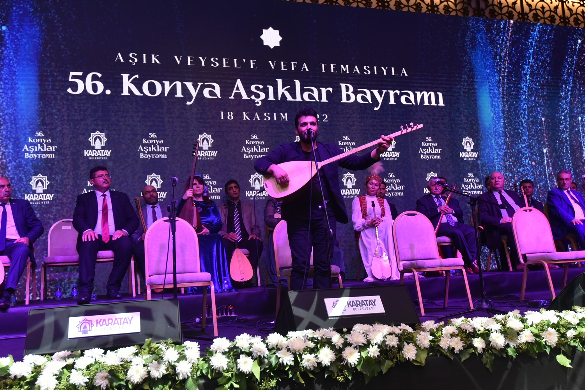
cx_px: 292
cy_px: 195
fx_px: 569
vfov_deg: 37.9
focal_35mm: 35
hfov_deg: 54.4
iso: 3200
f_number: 6.3
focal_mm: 35
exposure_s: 1/200
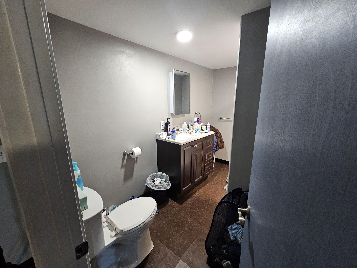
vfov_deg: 89.9
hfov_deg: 106.2
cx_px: 178
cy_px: 134
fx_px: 134
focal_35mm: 13
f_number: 2.2
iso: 400
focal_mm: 2.2
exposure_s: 1/30
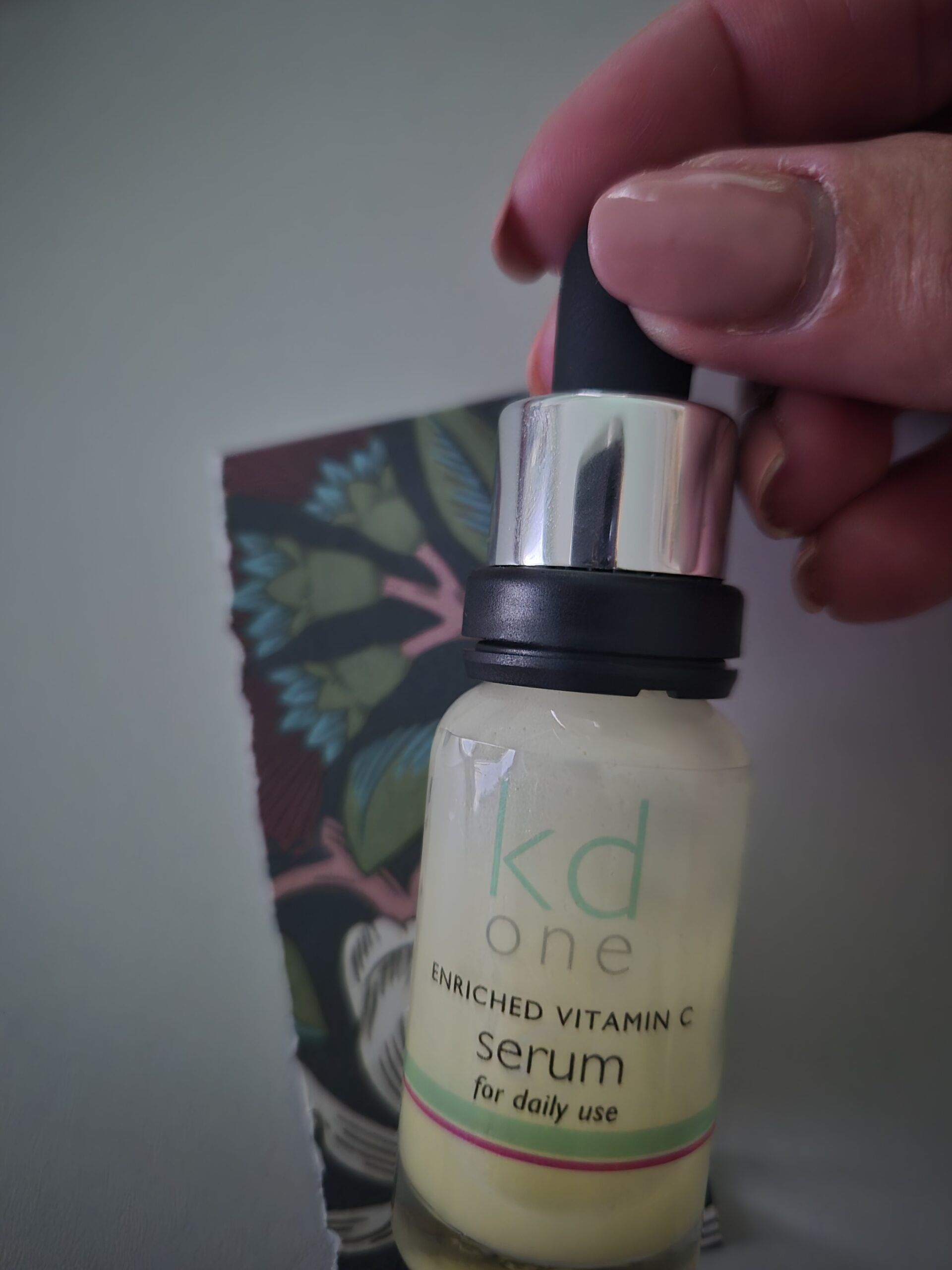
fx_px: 843
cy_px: 635
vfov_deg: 73.9
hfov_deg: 58.9
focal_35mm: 23
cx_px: 476
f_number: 1.8
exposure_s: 1/25.8
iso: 2000
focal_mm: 5.4
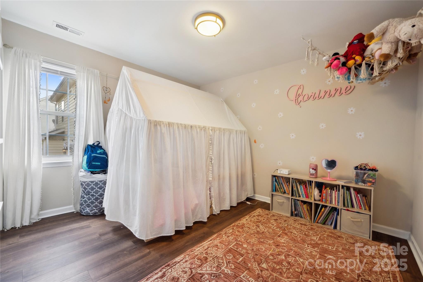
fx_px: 164
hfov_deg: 104.3
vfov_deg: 81.2
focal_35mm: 14
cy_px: 141
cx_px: 212
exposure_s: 1/5
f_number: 7.1
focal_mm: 14
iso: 160
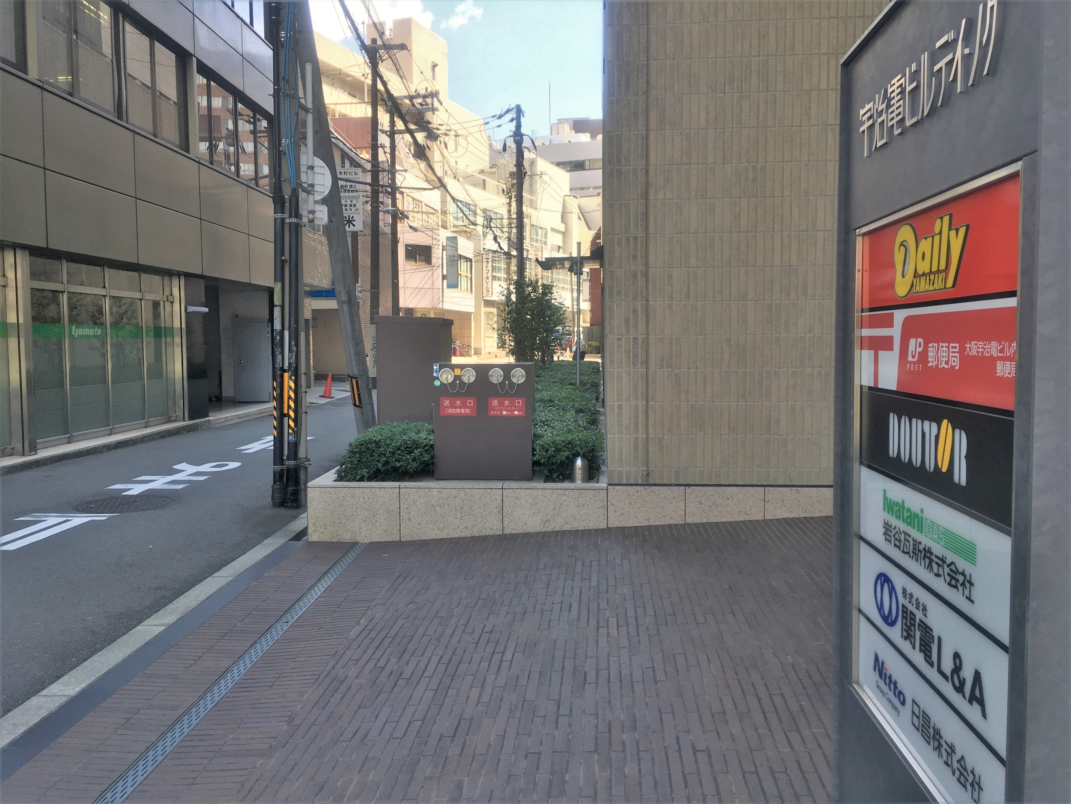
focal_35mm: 29
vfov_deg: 48.2
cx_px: 536
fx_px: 897
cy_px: 402
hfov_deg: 61.7
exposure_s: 1/218
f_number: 2.2
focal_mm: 4.15
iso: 25
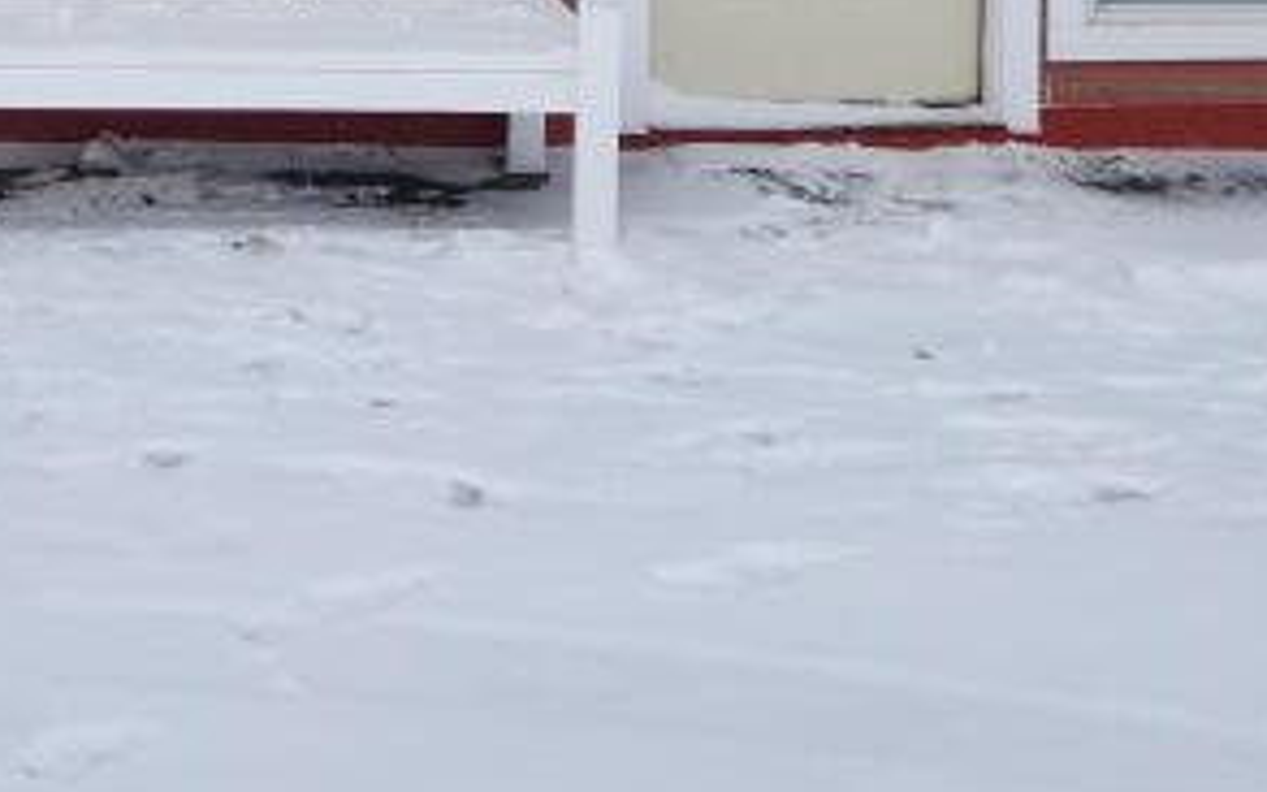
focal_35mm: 60
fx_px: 2071
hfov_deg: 32.5
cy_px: -303
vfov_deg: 19.5
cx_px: 147
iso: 20
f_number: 1.8
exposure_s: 1/845
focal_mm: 5.4
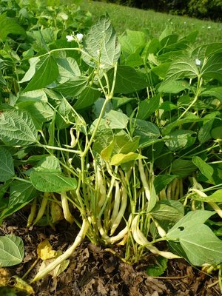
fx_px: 248
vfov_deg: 61.7
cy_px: 148
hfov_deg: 48.2
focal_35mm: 29
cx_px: 111
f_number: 3.3
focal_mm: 5.2
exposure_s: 1/500
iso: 80
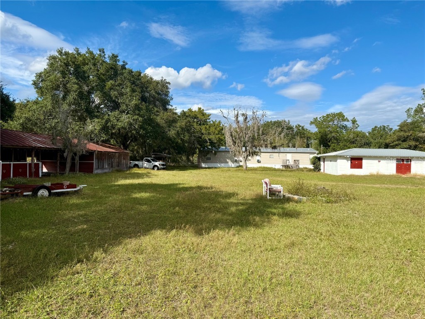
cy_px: 160
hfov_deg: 71.6
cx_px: 212
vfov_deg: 56.8
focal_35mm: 24
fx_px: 295
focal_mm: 6.76
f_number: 1.78
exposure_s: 1/5319
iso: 80
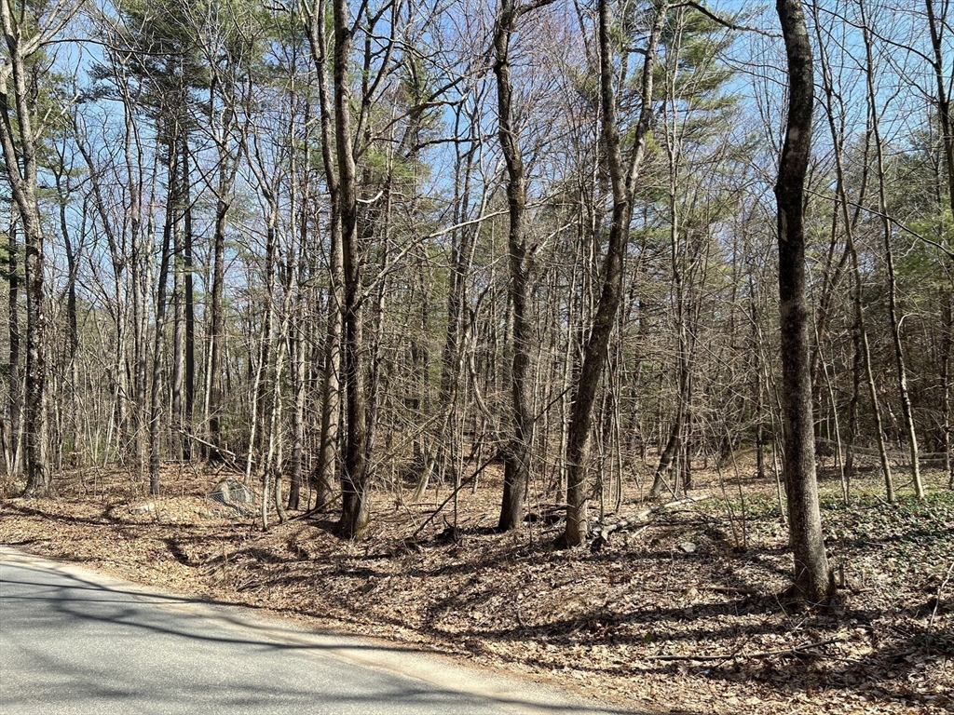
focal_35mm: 26
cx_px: 477
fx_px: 717
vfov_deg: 53.1
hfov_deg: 67.3
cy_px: 358
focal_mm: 5.7
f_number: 1.5
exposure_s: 1/1645
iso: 50
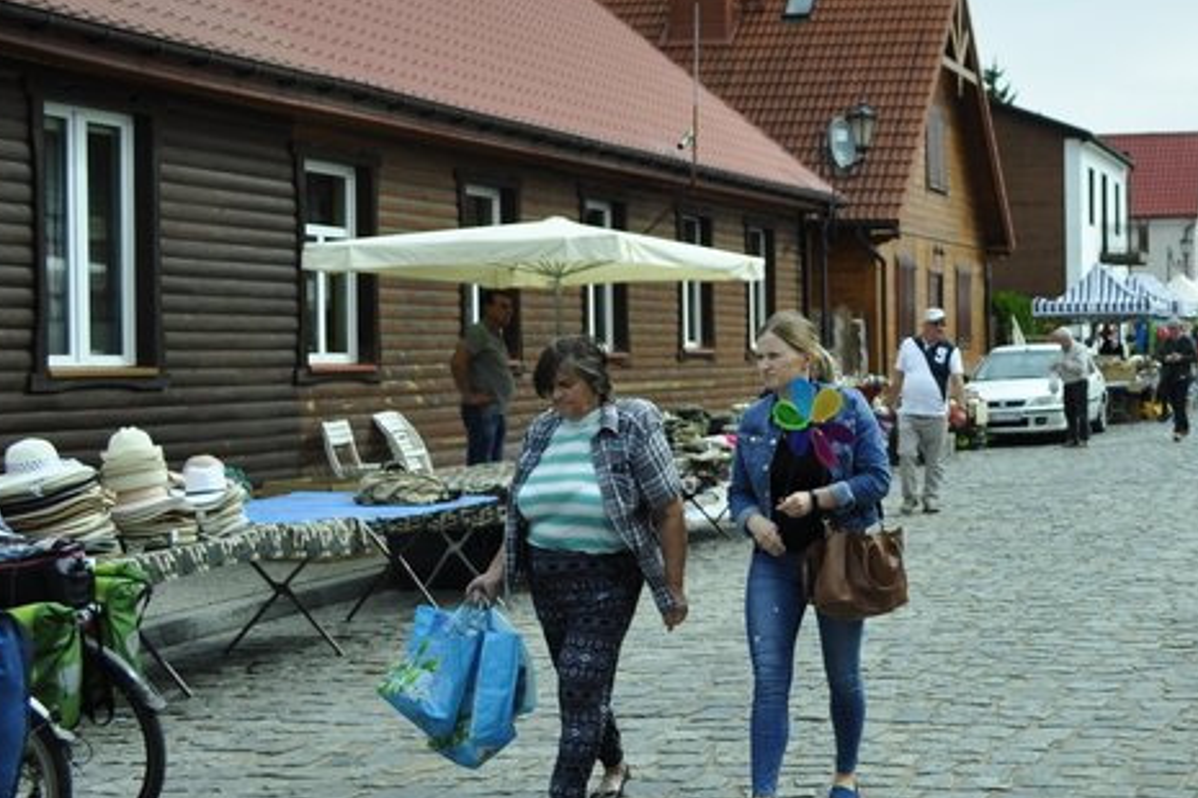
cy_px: 384
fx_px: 1930
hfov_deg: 31.7
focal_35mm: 58
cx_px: 1208
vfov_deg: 23.4
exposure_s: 1/1000
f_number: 3.5
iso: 200
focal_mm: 18
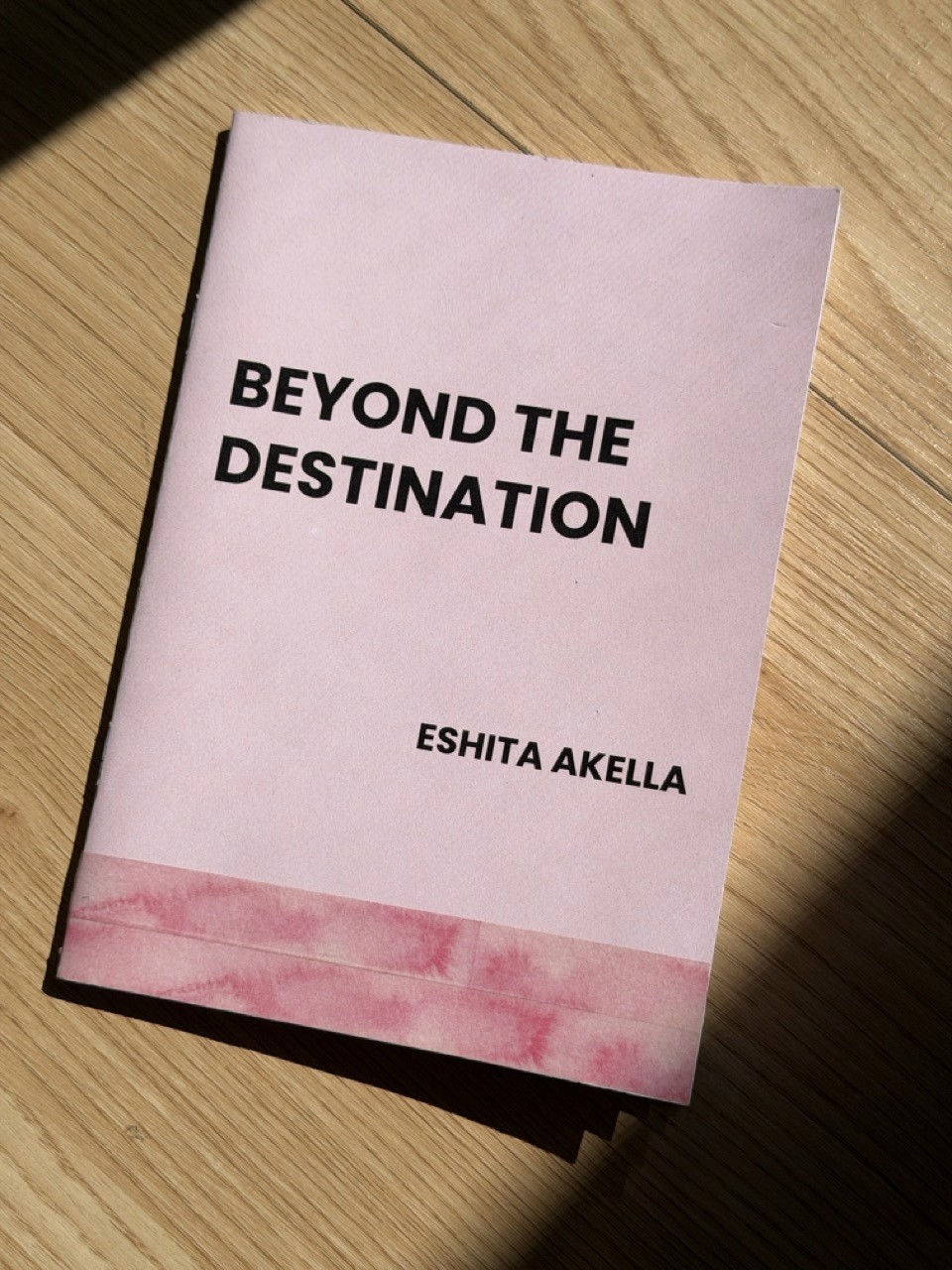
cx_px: 476
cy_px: 635
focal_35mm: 48
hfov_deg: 30.3
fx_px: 1760
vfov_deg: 39.7
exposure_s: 1/9901
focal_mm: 6.76
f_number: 1.78
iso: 80
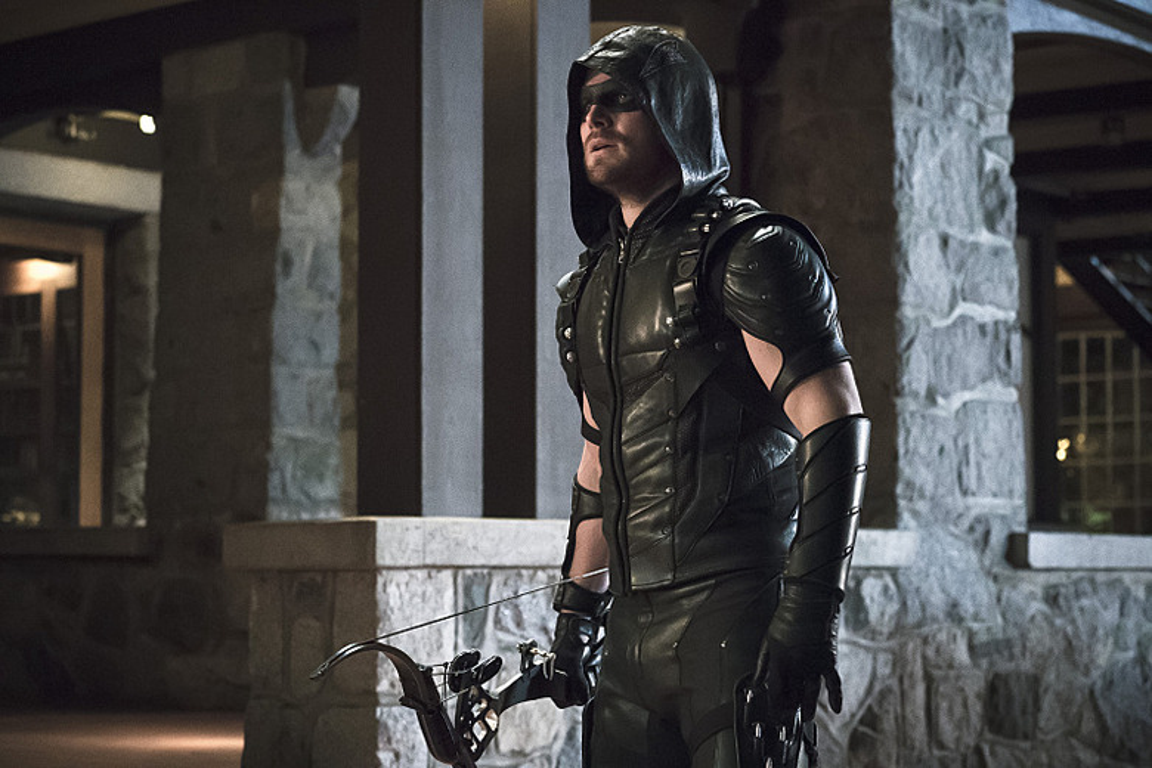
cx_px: 576
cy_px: 384
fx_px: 2368
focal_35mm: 74
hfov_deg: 27.3
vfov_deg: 18.4
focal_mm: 74
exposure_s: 1/200
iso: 10000
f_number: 4
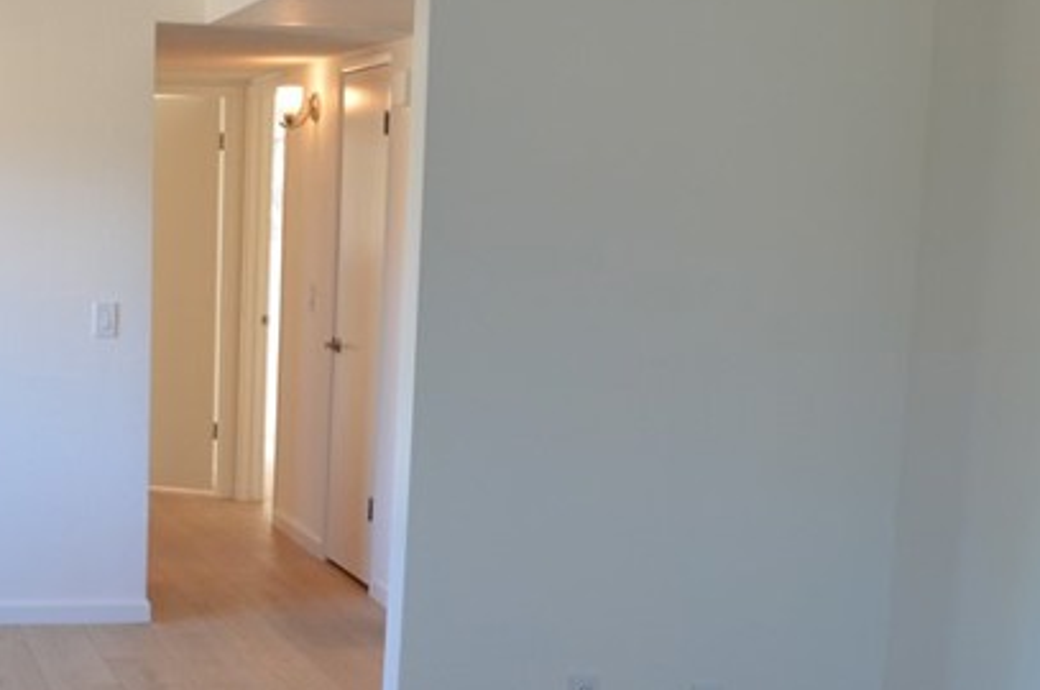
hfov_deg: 28.5
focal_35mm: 68
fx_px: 1961
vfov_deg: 19.7
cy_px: 567
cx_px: 102
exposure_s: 1/80
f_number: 4.5
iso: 400
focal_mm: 18
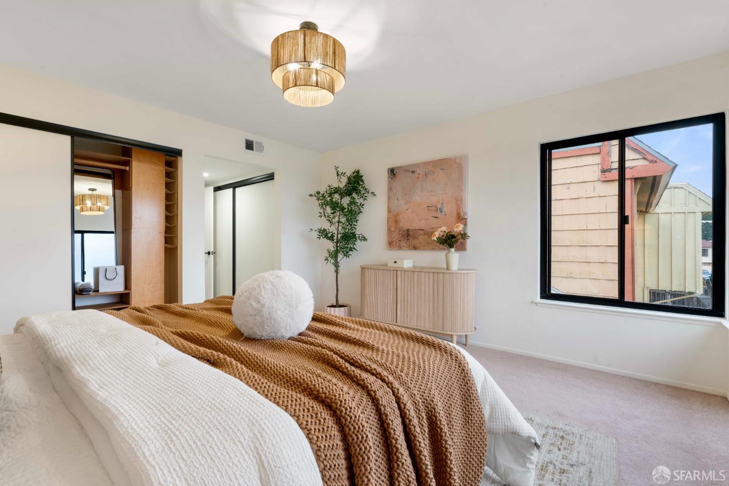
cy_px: 243
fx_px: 324
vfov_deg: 73.7
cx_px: 364
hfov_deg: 96.7
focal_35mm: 16
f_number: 14
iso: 200
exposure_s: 1/2
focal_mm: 16
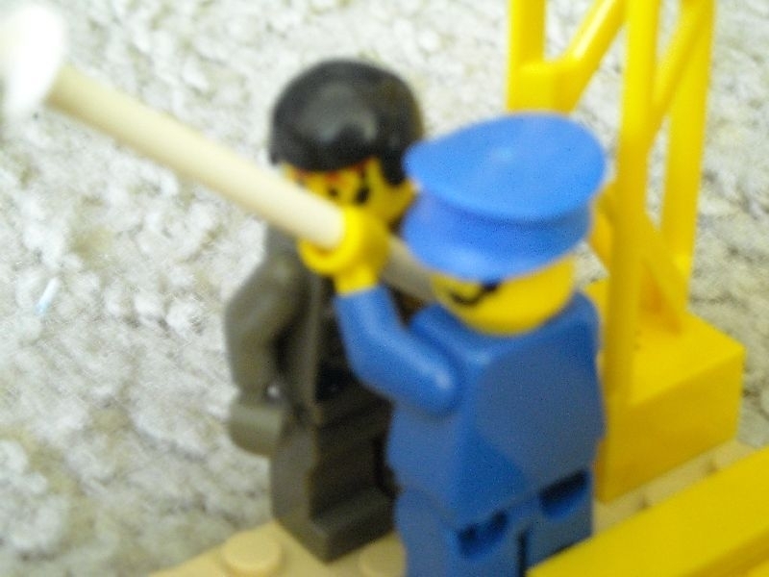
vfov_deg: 14.1
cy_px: 288
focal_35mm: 105
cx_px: 384
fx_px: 2333
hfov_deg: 18.7
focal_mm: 17.1
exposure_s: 1/8
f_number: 4.7
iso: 417
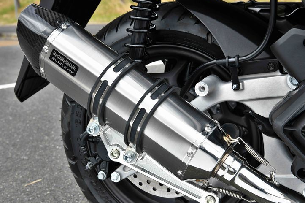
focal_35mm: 62
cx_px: 162
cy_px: 108
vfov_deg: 21.9
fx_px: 525
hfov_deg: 32.4
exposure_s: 1/400
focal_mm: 56
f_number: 13
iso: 800
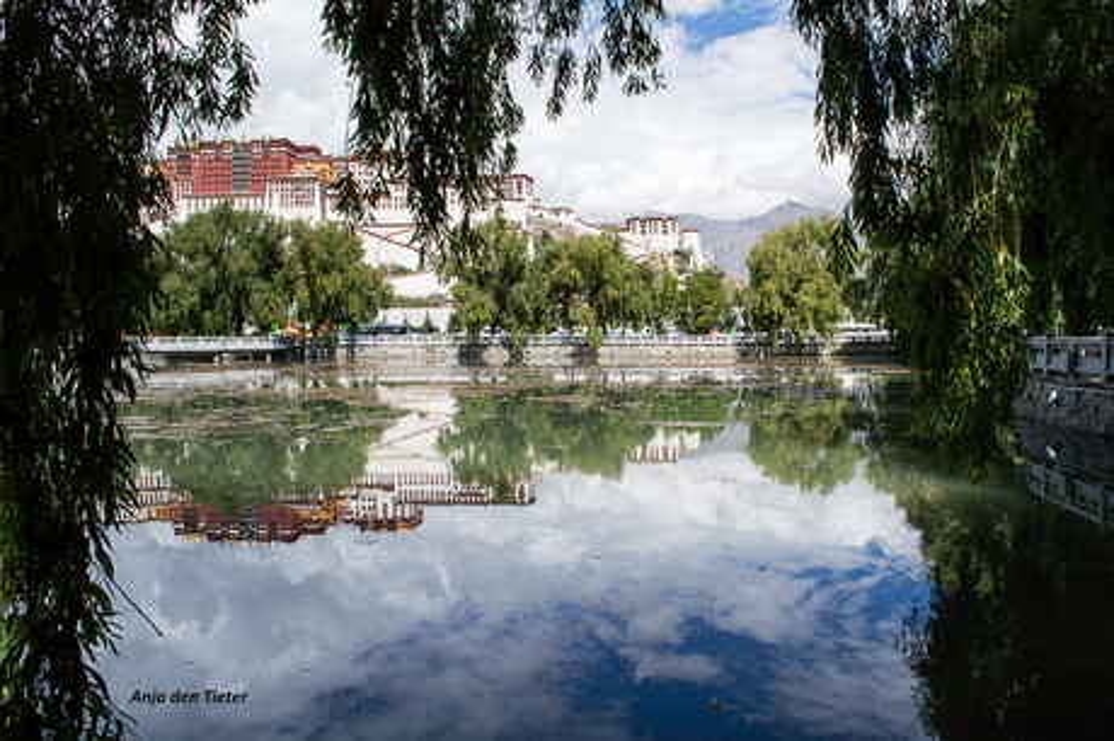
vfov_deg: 47.9
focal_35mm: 27
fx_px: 835
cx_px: 557
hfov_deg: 67.4
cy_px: 370
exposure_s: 1/30
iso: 100
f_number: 22
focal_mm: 18
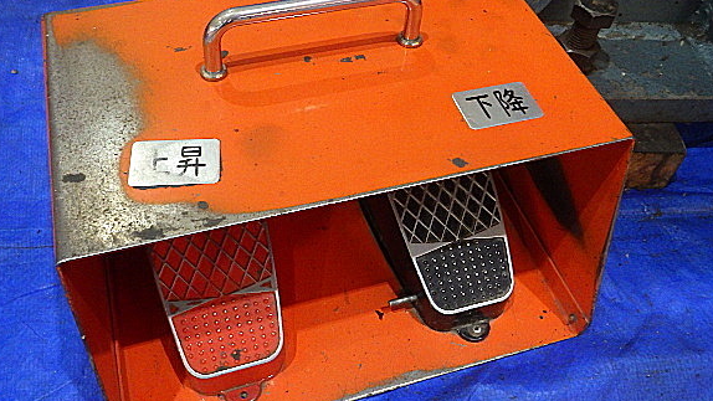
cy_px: 180
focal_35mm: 34
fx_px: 643
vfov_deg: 34.6
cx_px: 322
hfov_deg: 57.9
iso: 800
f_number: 3.5
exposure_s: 1/45
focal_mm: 5
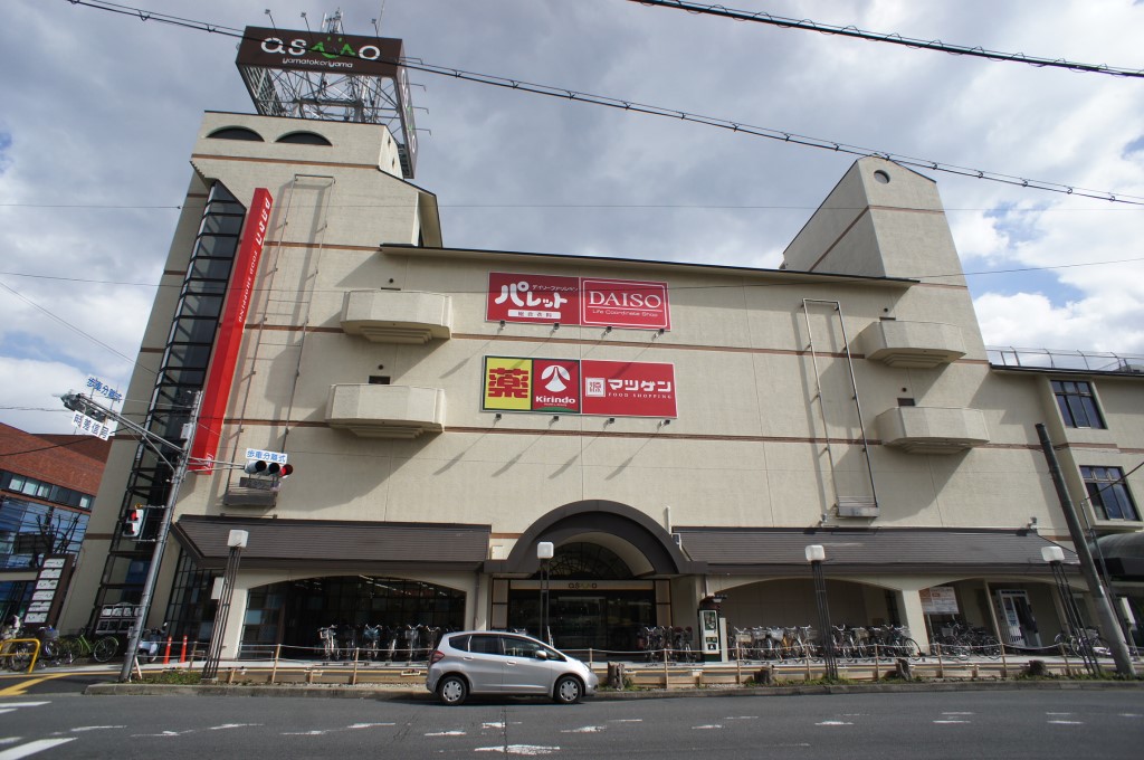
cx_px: 572
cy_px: 380
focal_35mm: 24
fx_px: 762
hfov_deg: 73.8
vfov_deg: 53.0
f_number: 6.3
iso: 200
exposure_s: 1/500
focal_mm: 16
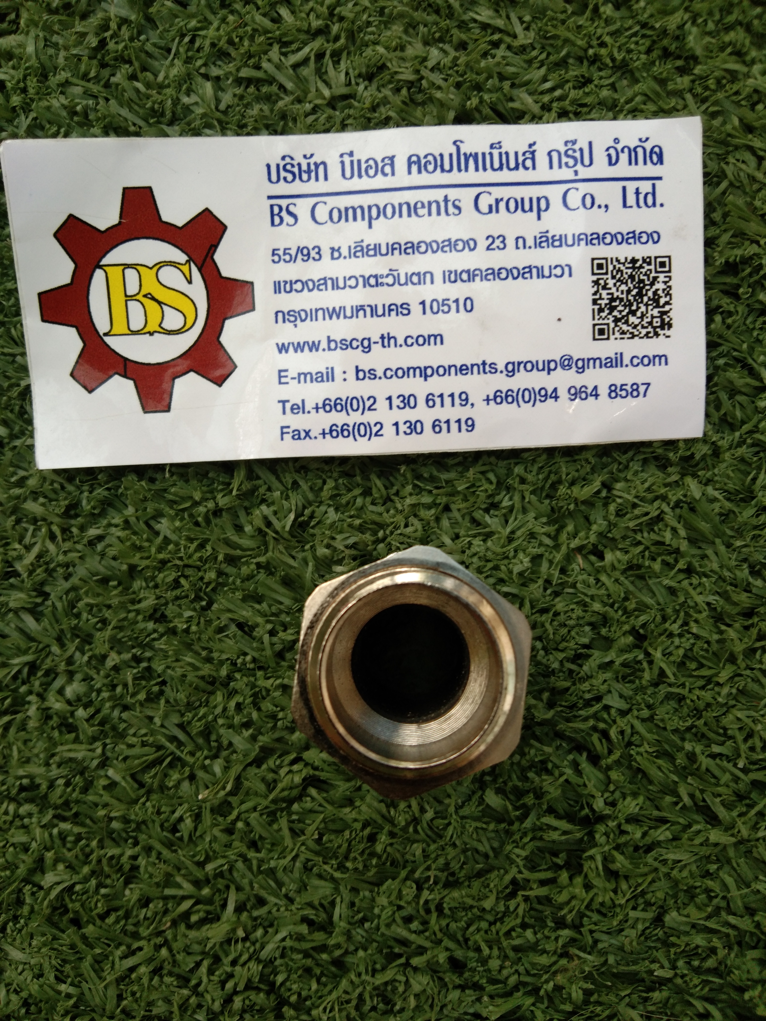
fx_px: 885
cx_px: 383
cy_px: 510
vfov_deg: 60.0
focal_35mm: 30
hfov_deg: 46.8
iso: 74
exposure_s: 1/50
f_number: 2.2
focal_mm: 3.65
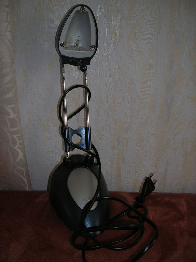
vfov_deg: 54.0
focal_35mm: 34
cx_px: 98
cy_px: 131
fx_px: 257
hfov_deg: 41.7
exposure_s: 1/60.1
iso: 50
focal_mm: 5.7
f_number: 2.9
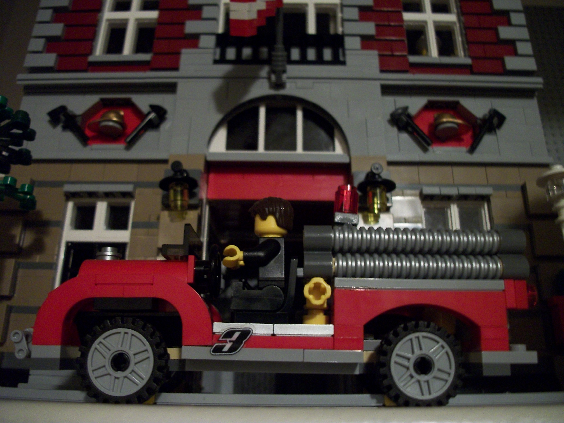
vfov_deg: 44.2
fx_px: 521
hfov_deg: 56.8
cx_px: 282
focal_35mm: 32
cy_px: 212
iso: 250
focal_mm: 5.7
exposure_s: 1/8
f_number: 2.9
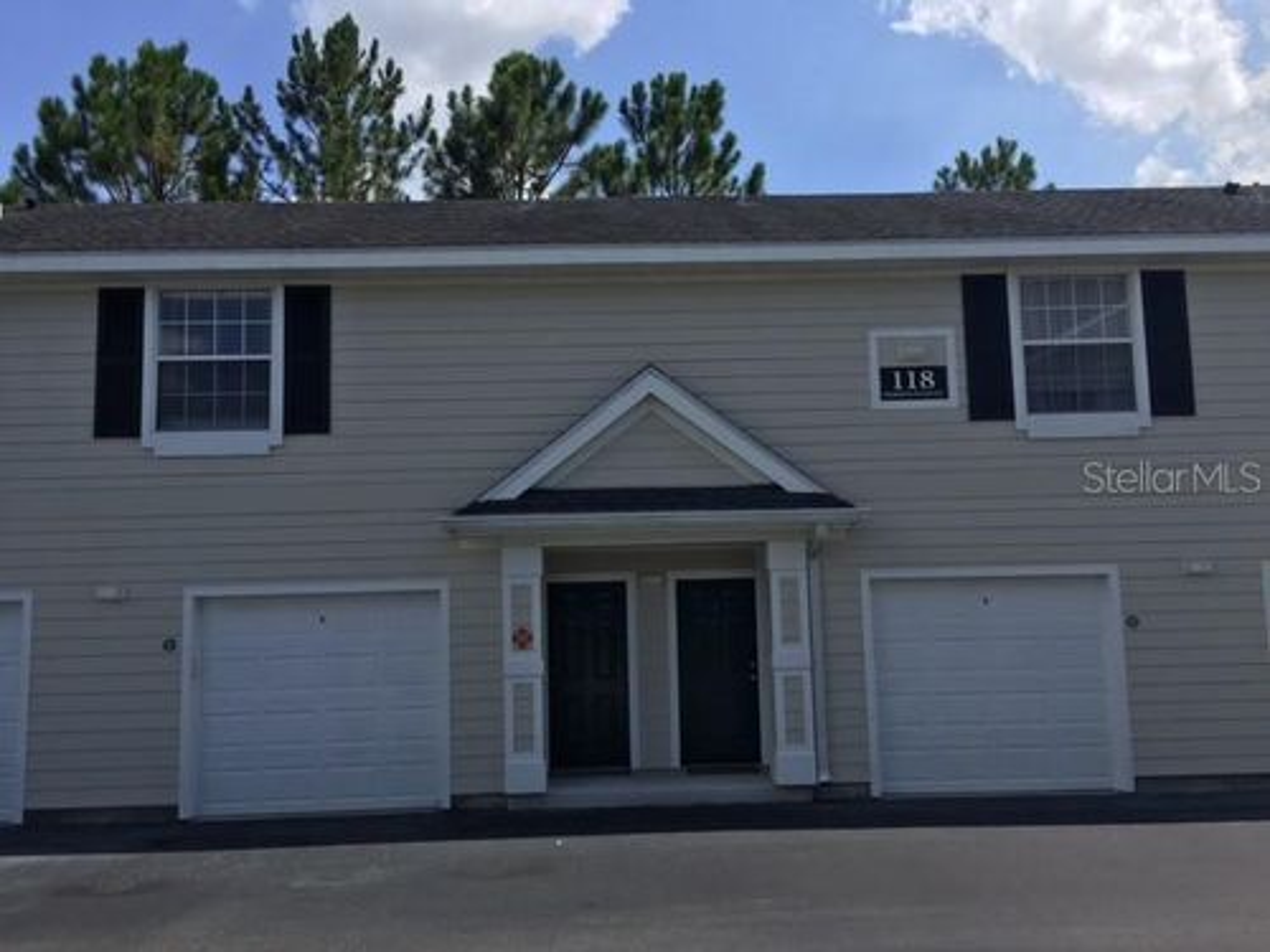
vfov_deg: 48.2
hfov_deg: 61.7
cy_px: 476
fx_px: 1064
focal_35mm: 29
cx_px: 635
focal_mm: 4.15
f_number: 2.2
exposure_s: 1/1374
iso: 25
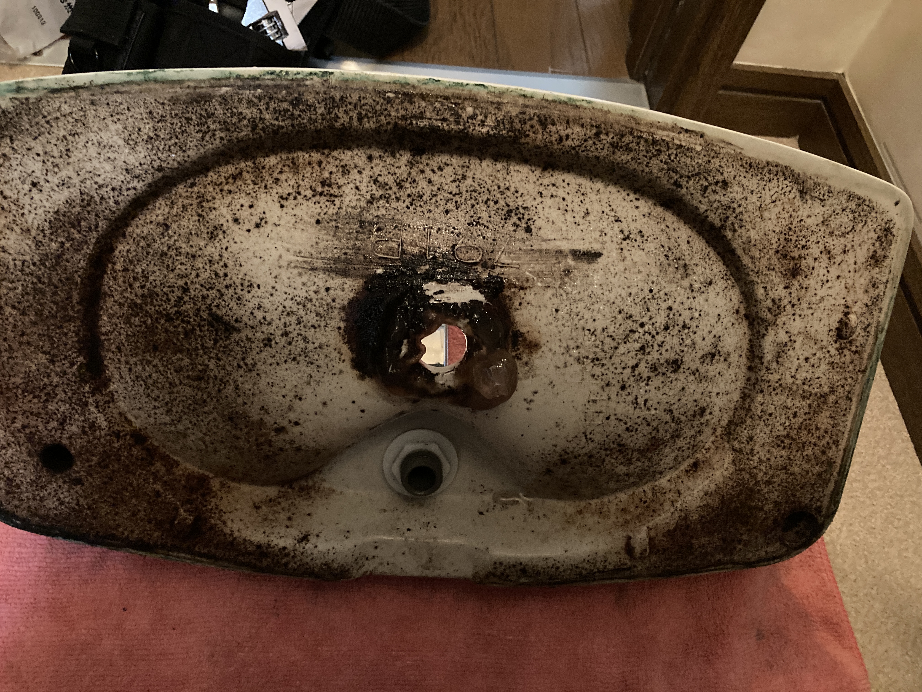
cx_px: 461
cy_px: 346
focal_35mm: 28
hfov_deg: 63.4
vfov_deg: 49.7
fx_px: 746
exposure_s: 1/20
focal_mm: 3.99
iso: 640
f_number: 1.8
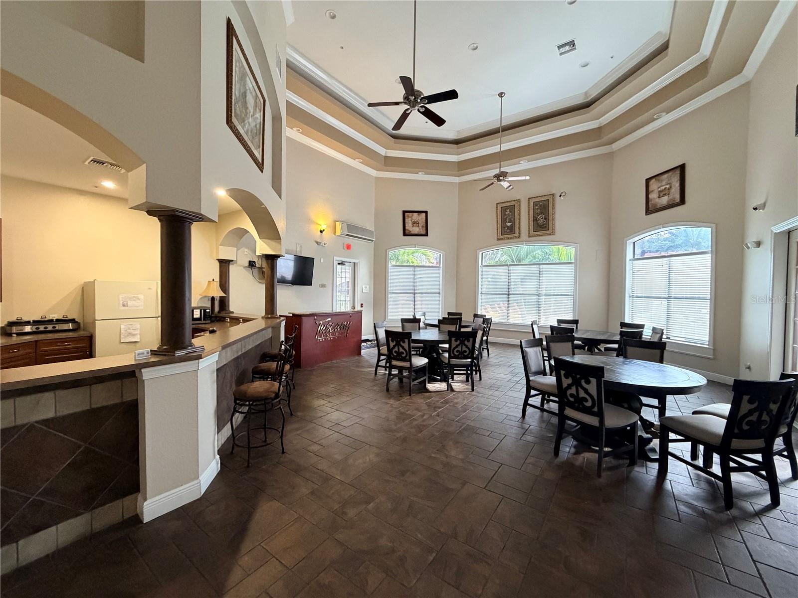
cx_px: 399
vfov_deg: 85.7
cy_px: 299
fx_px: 323
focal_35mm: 14
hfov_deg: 102.1
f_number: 2.2
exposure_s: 1/60
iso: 500
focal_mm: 2.22
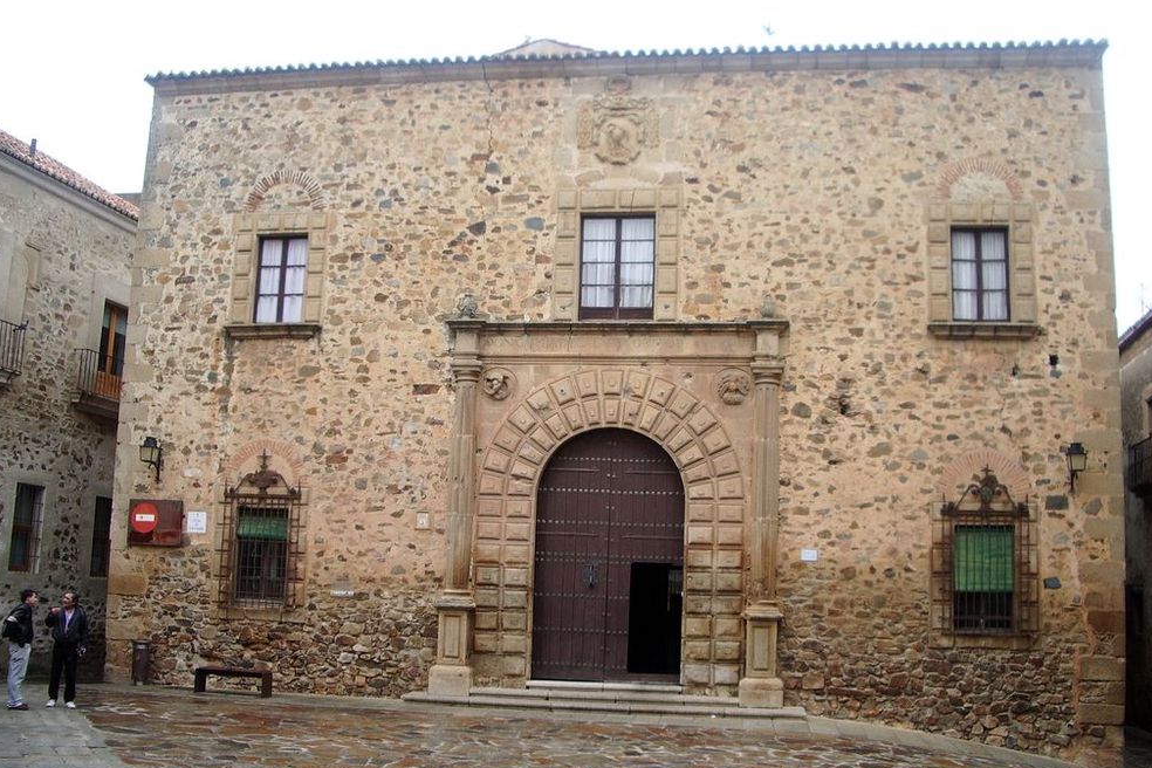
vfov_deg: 35.9
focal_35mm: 37
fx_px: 1184
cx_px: 578
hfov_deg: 51.9
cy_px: 409
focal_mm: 5.8
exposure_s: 1/125
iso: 50
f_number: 2.6
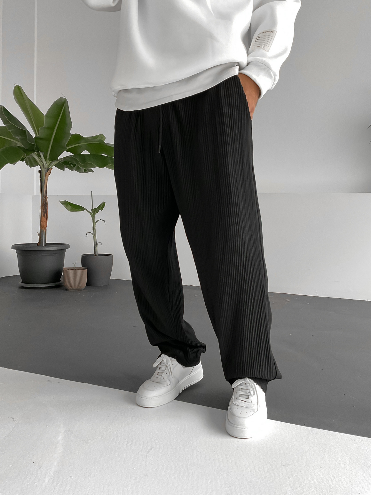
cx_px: 182
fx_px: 429
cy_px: 240
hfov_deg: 46.8
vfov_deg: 60.0
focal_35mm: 30
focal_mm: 3
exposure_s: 1/60
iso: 100
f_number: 1.8
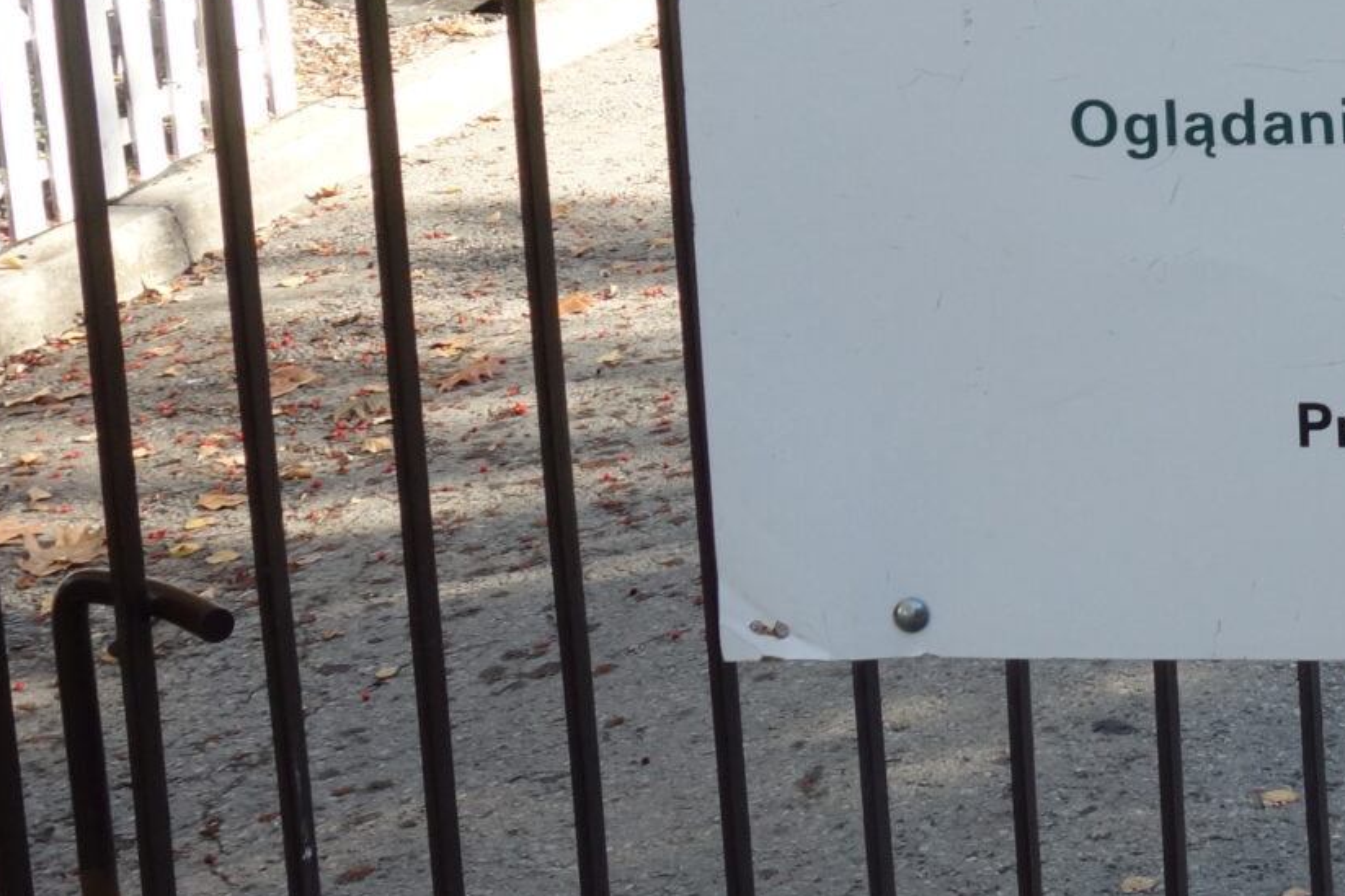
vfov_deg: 15.2
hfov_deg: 20.7
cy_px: -171
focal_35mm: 87
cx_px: 1890
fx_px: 3250
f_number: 5.6
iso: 320
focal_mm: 10.4
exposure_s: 1/250
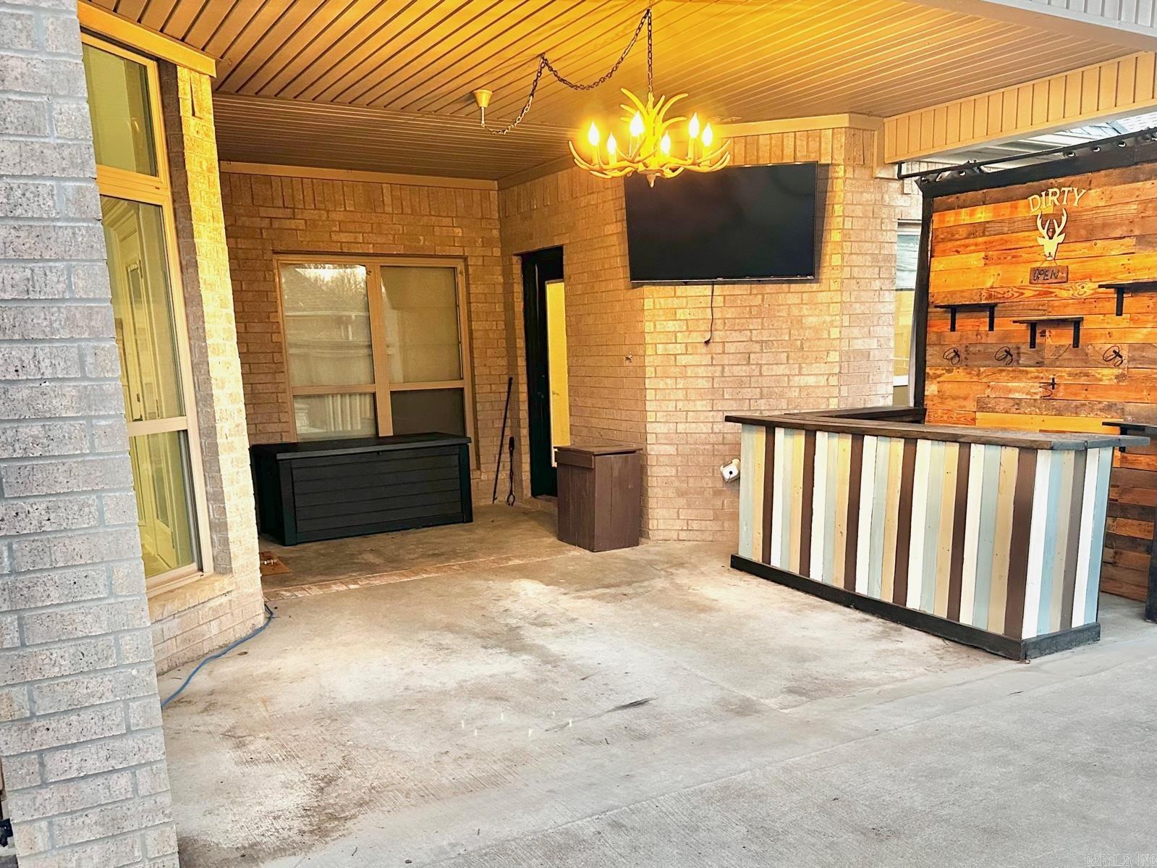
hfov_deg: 71.6
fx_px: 802
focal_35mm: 24
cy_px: 434
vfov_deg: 56.8
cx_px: 578
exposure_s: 1/60
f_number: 1.78
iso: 500
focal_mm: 6.86
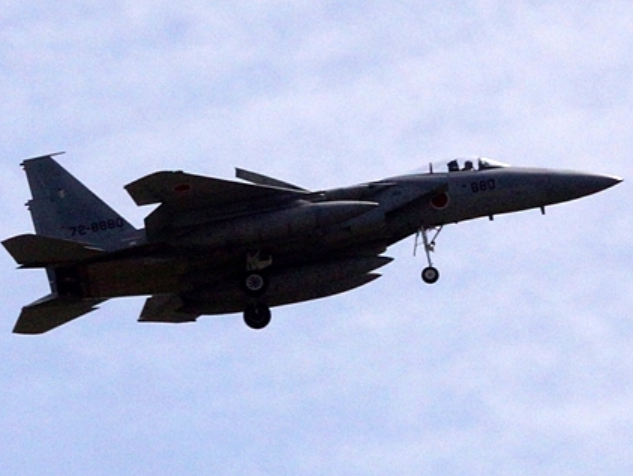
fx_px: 8124
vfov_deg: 3.4
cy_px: 244
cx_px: 324
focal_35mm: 444
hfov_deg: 4.5
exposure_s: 1/1000
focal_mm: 130
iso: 800
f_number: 20
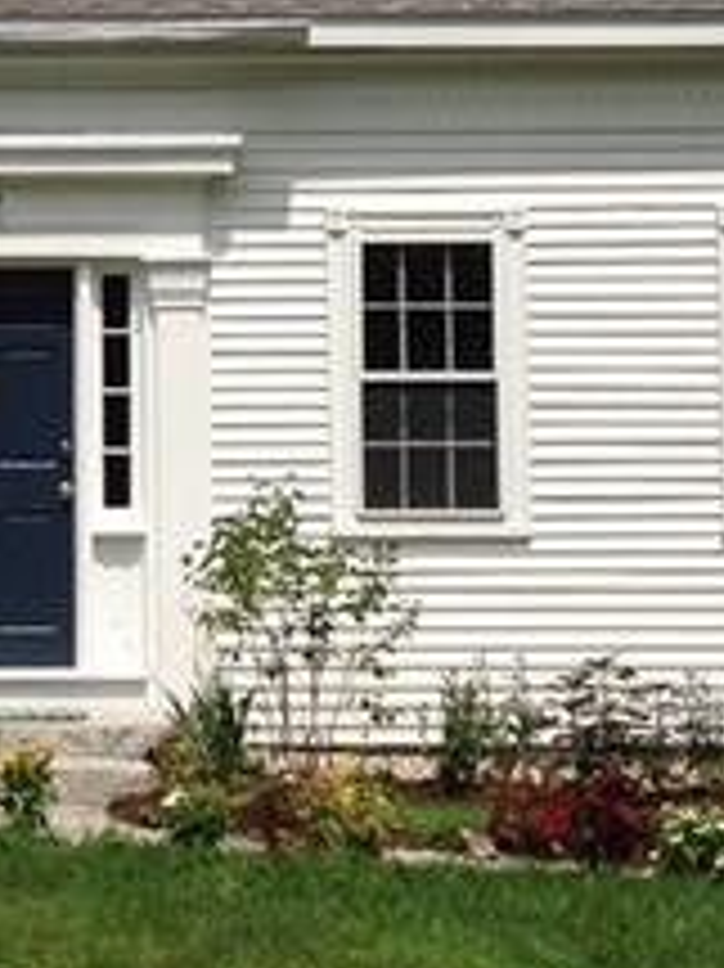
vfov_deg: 16.7
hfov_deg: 12.3
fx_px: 3294
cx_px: -112
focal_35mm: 118
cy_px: 306
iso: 50
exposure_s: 1/1808
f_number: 2.4
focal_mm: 4.12
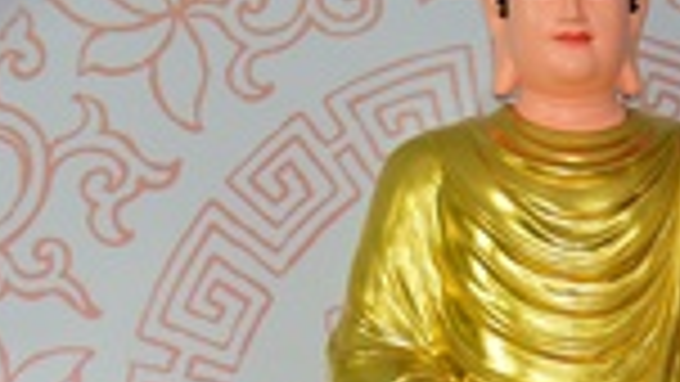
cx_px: 554
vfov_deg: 7.8
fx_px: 2759
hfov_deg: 14.0
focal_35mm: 153
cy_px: 566
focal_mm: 34
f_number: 4
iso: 320
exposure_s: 1/80
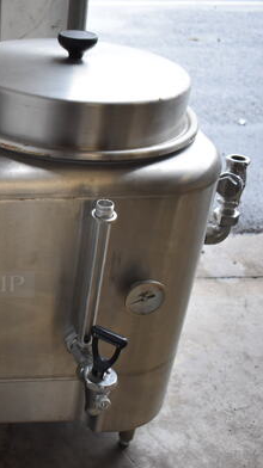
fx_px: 609
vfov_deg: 42.1
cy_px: 234
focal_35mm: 49
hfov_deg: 21.5
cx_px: -98
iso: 800
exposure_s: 1/160
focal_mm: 20
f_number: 3.8
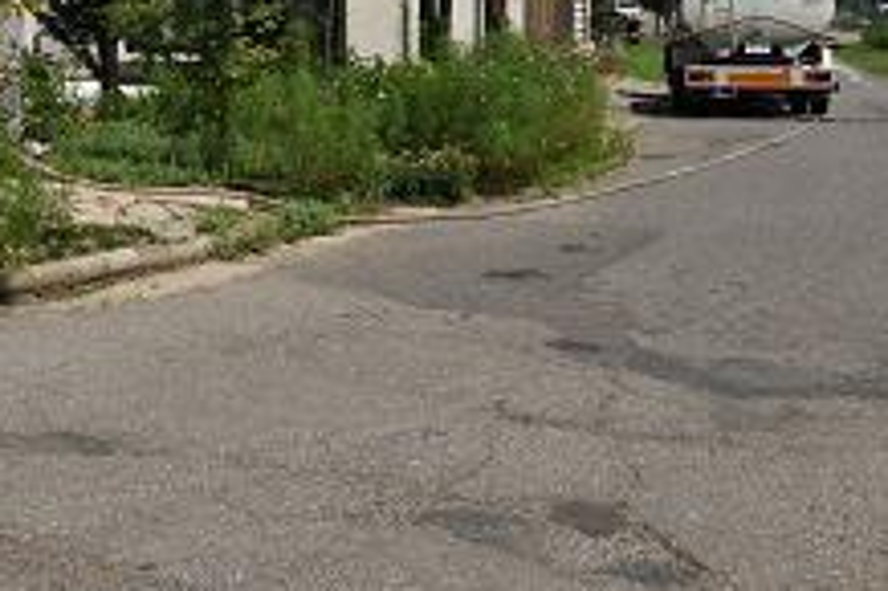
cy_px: 35
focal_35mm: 59
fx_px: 1454
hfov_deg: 32.8
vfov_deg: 22.3
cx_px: 149
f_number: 16
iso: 400
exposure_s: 1/400
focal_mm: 20
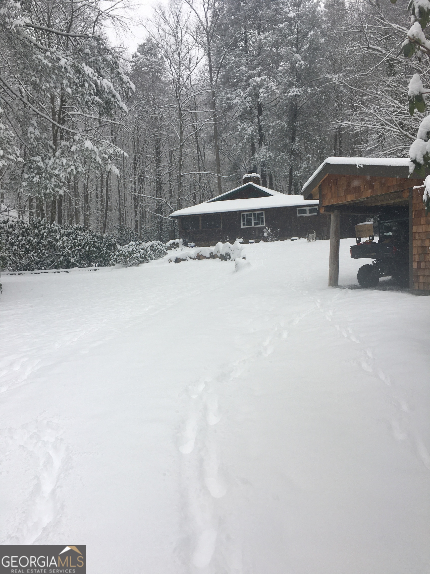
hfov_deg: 48.2
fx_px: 480
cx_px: 215
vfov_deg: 61.7
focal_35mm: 29
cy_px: 287
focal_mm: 4.15
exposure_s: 1/316
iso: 25
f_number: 2.2
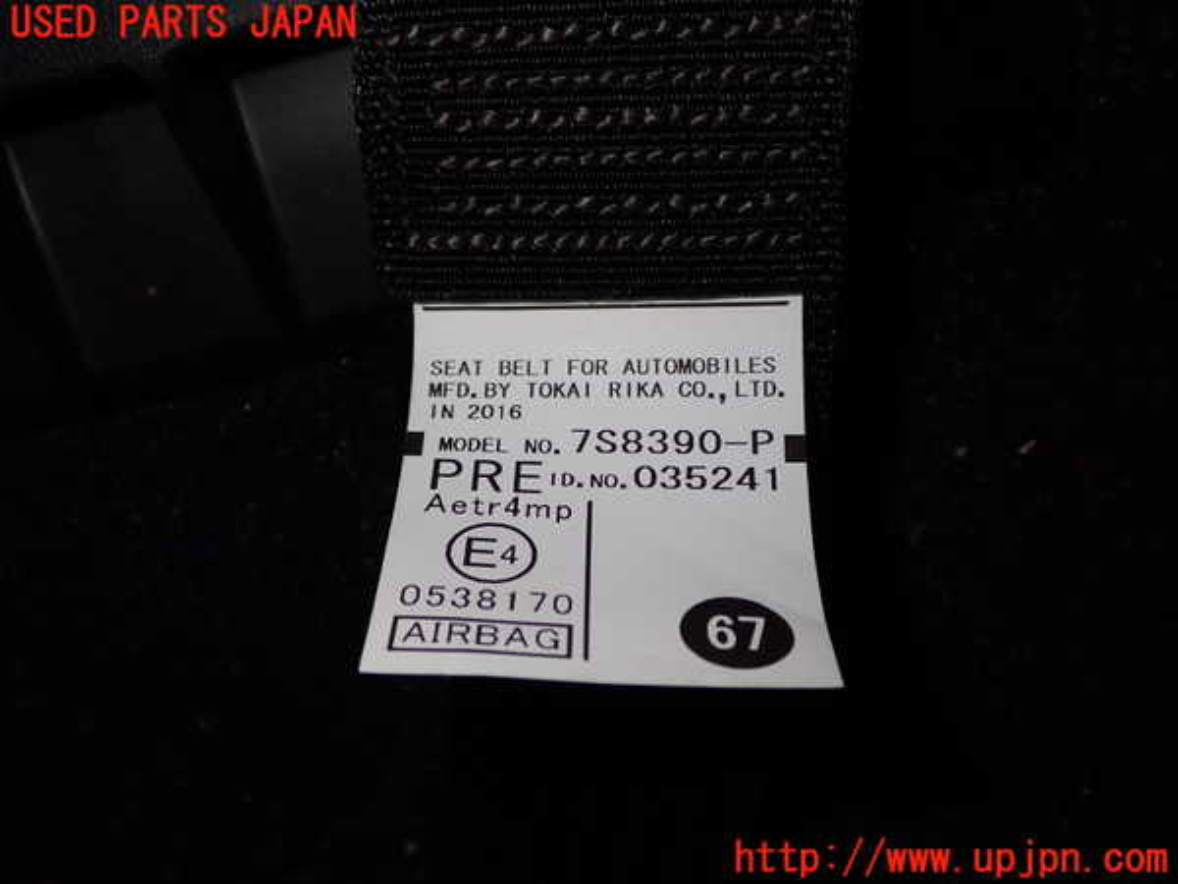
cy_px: 442
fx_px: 1293
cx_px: 589
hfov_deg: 49.0
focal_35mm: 38
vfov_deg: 37.7
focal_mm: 6.83
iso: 200
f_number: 8
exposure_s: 1/40
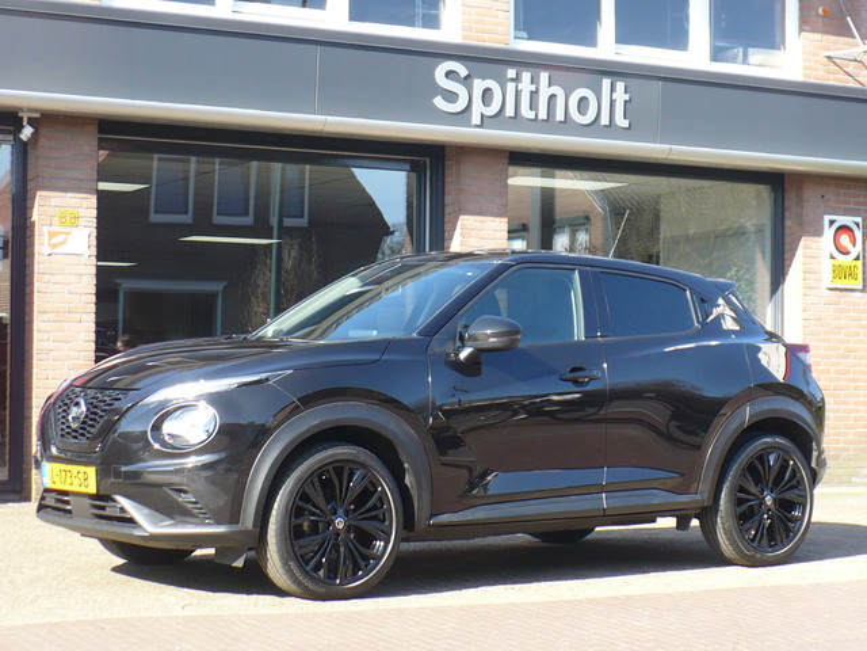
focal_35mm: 80
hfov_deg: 24.4
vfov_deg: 18.4
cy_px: 326
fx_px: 2004
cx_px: 434
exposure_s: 1/250
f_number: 3.1
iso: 100
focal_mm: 8.9
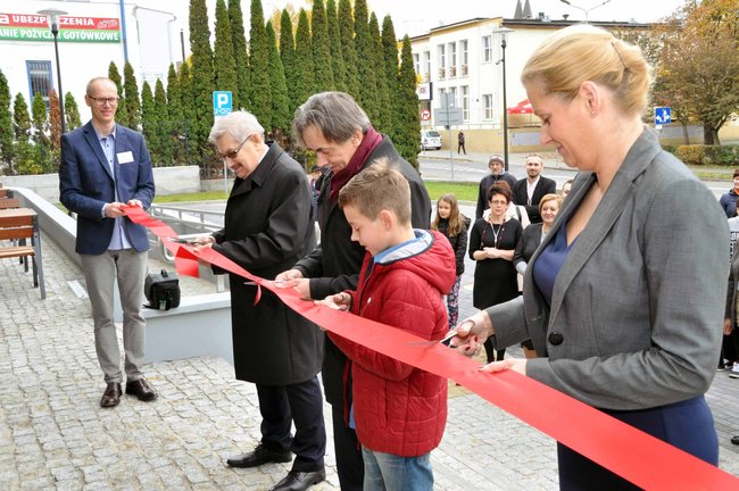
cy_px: 246
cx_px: 370
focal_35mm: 38
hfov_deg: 51.3
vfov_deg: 35.4
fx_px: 769
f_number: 13
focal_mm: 25
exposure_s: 1/80
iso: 800
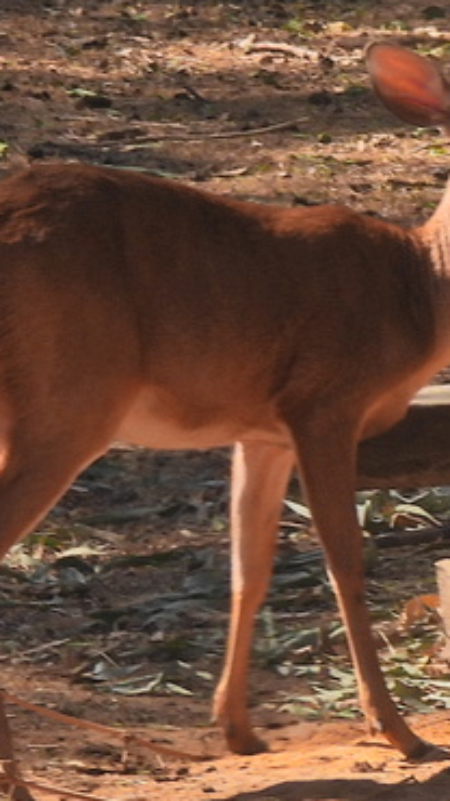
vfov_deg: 2.4
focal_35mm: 904
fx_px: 19185
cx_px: 469
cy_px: 383
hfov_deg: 1.3
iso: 100
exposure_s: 1/200
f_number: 4.5
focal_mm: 42.8
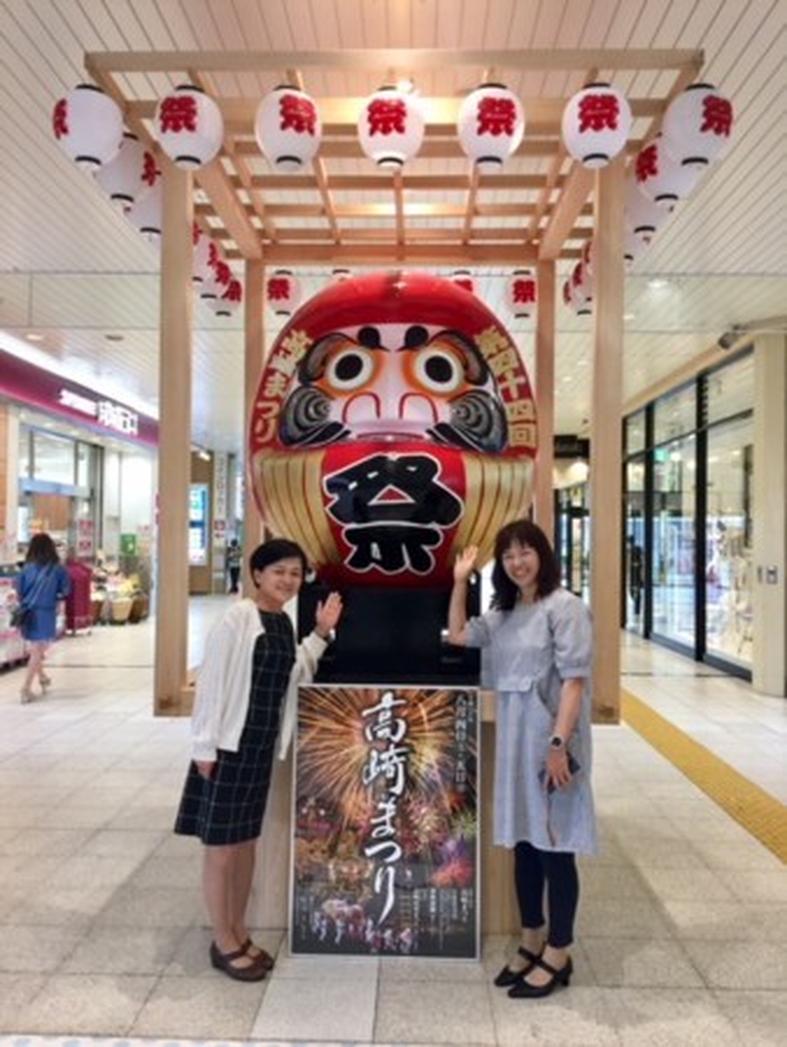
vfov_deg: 61.6
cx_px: 394
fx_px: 878
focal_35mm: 29
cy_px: 524
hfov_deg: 48.3
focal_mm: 4.15
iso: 32
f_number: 2.2
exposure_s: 1/40
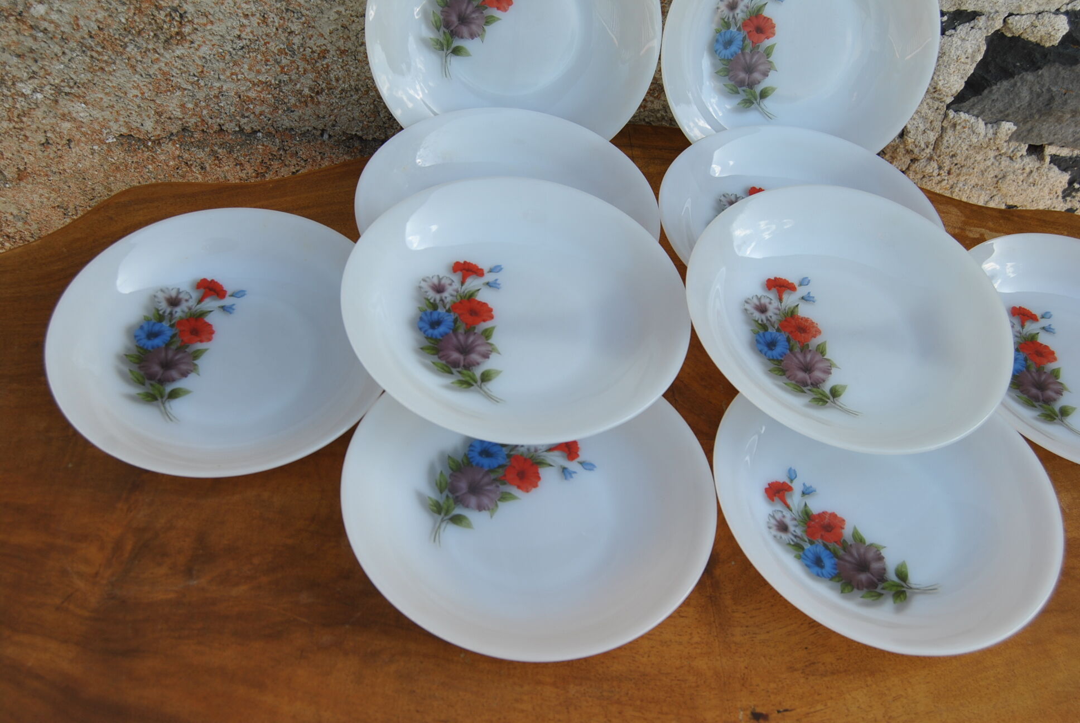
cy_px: 362
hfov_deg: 53.1
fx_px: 1081
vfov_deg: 37.0
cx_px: 540
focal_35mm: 36
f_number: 6.3
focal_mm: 24
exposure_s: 1/160
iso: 100
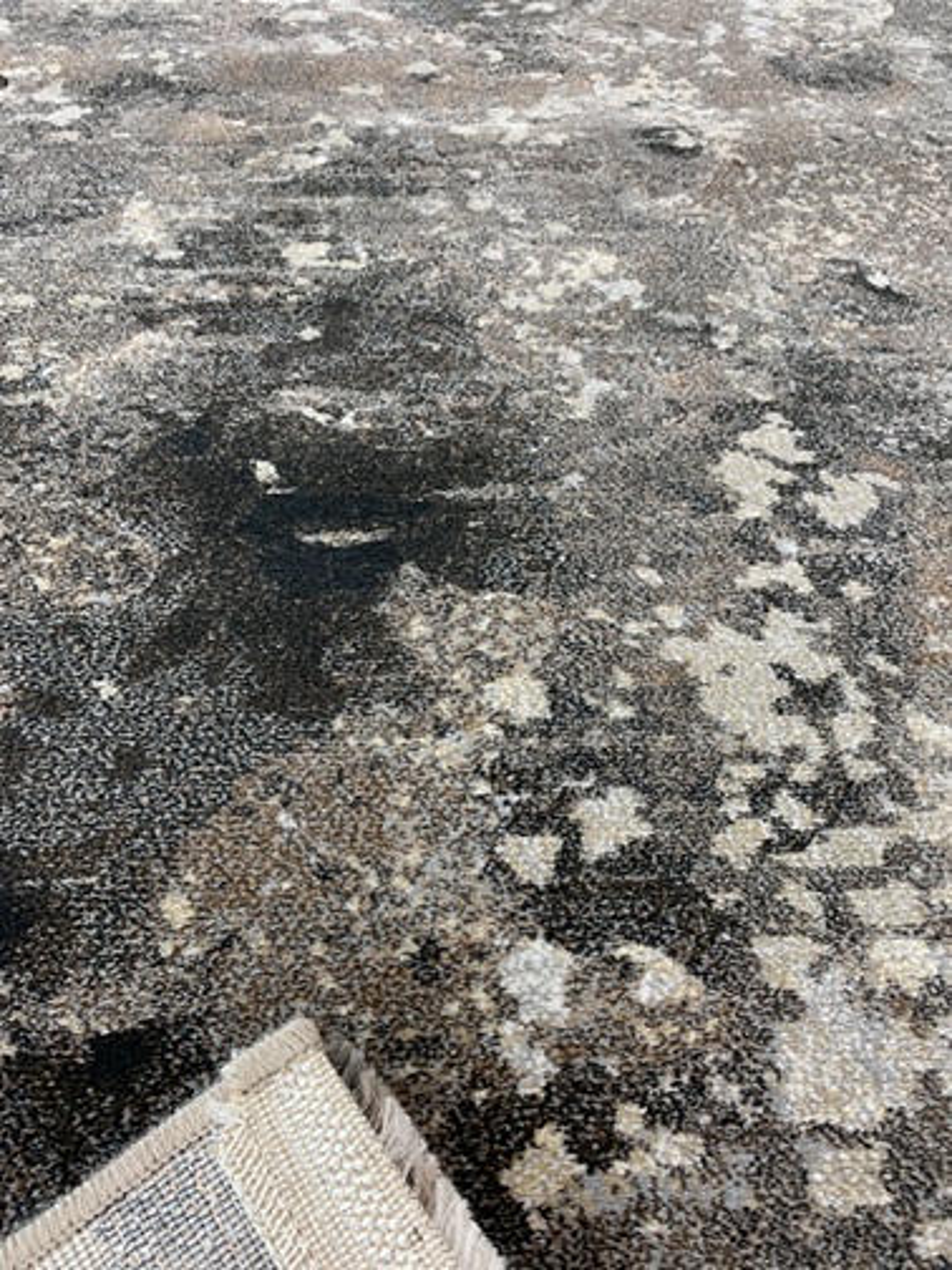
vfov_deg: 67.3
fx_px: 953
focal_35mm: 26
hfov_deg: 53.1
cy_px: 635
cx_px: 476
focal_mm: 4.25
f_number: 1.8
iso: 100
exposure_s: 1/77
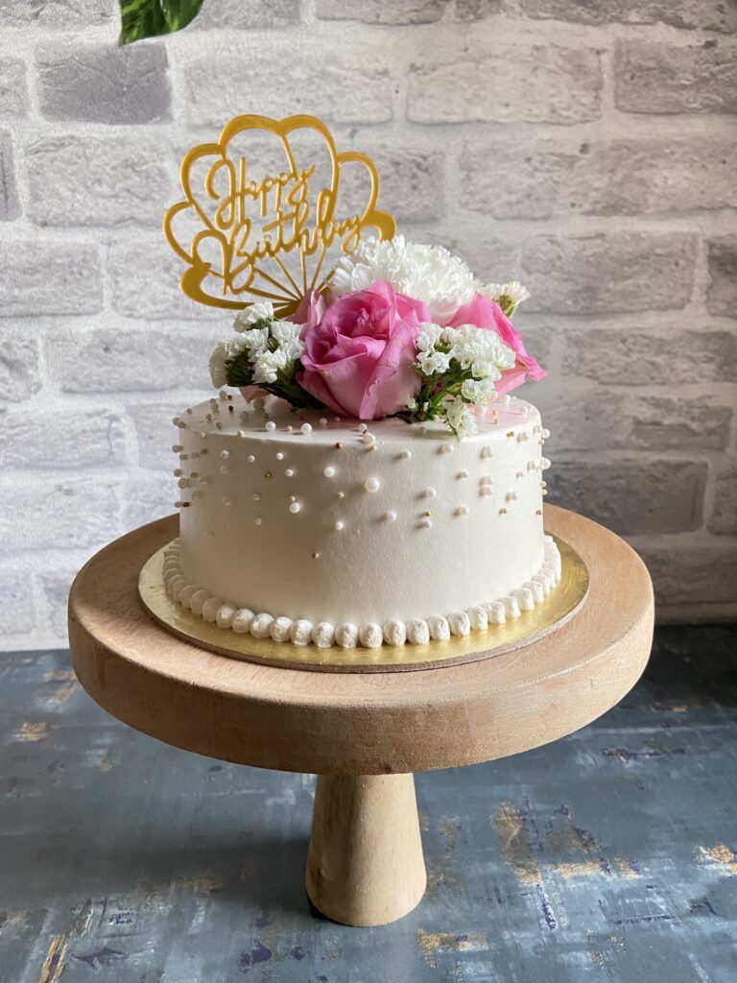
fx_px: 738
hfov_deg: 53.1
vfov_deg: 67.3
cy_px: 492
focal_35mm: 26
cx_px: 368
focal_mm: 4.25
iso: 160
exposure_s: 1/60
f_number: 1.8
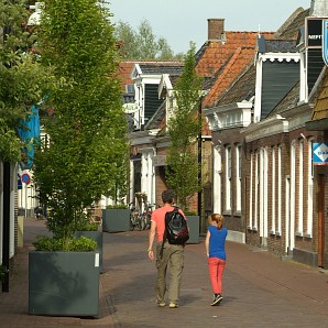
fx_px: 2026
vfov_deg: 9.3
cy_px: 163
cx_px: 214
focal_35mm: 189
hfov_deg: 9.2
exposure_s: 1/350
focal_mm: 98
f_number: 9.5
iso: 400
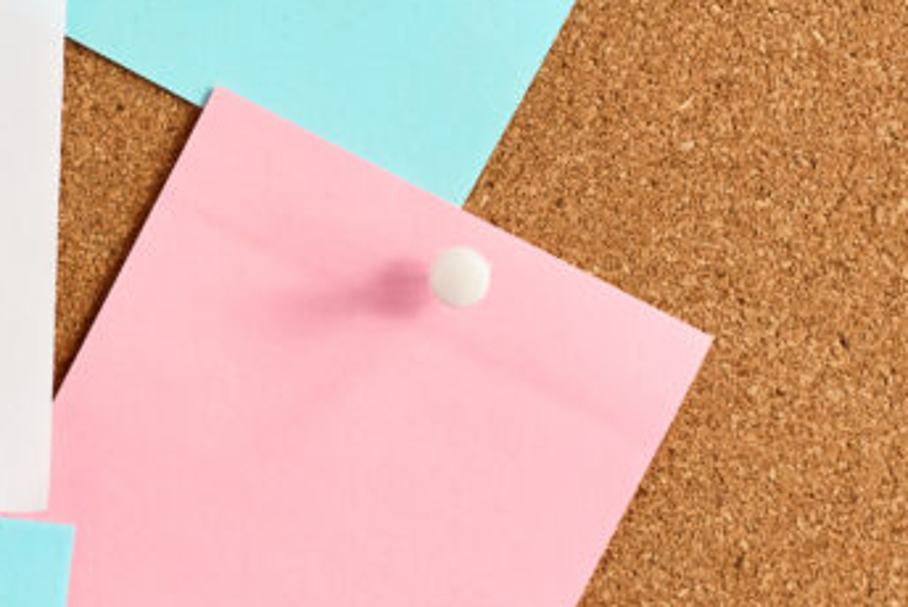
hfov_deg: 13.3
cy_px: 208
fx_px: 3761
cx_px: -224
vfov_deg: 9.2
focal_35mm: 149
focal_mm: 50
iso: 400
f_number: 5
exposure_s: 1/1000
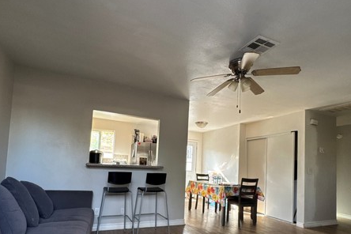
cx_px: 179
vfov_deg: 58.2
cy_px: 155
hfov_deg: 81.2
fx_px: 205
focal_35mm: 21
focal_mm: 2.22
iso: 160
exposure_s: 1/99
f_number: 2.2
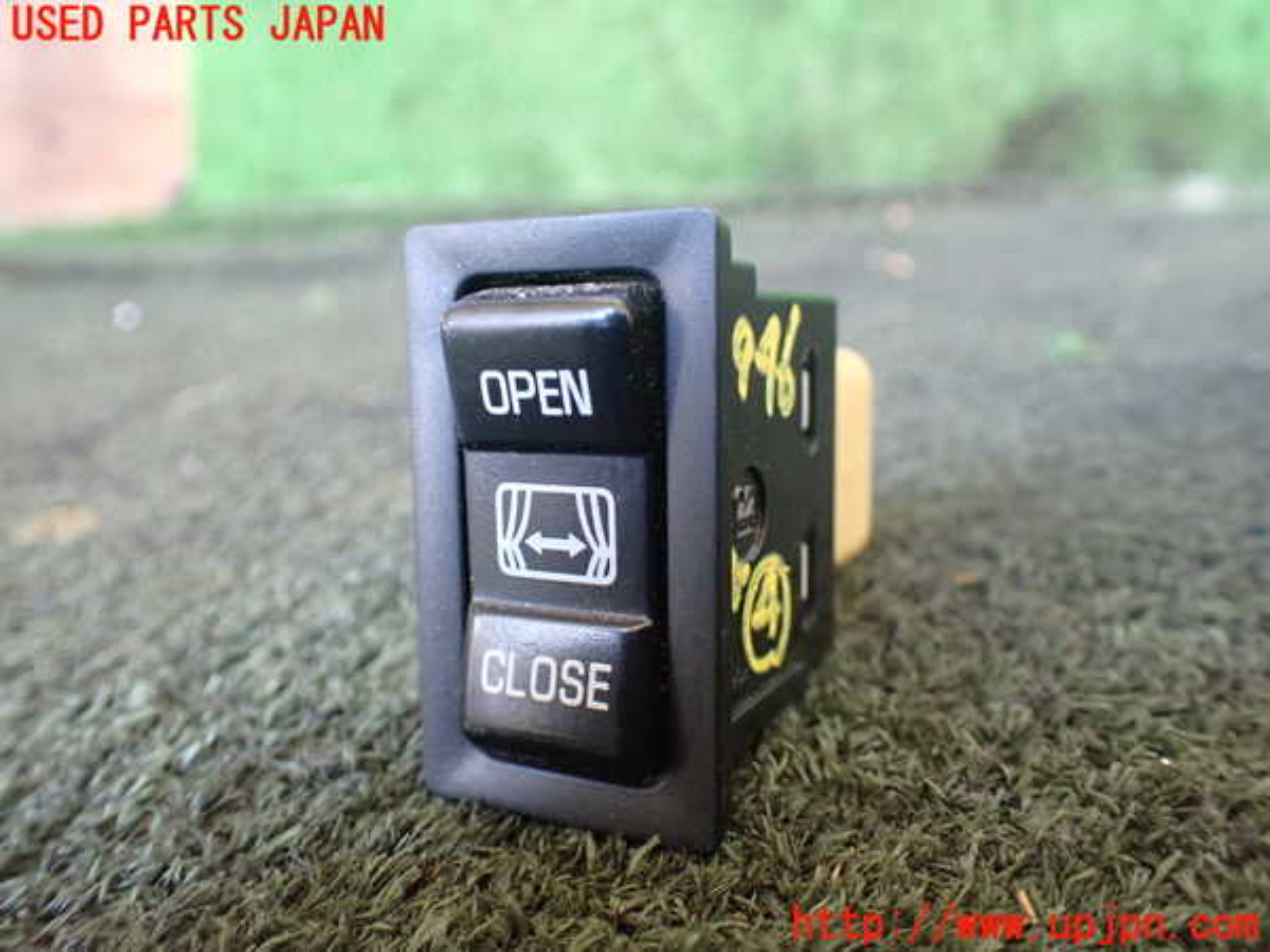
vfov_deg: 46.8
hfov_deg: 60.0
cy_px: 476
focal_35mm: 30
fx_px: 1101
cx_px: 635
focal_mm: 5.4
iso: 800
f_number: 2.3
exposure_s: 1/40
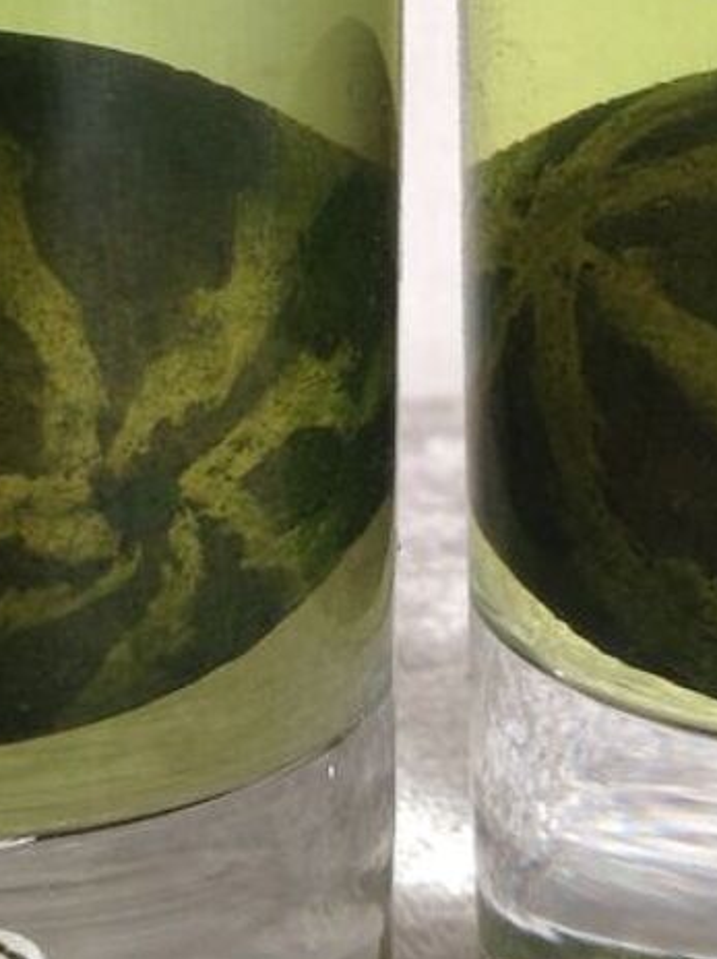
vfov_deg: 19.1
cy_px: 71
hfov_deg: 14.6
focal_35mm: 101
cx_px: 405
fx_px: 2794
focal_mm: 4.28
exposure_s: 1/17
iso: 50
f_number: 2.4
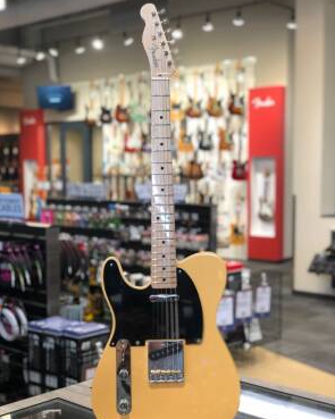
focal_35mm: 55
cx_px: 168
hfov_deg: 27.6
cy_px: 223
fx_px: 682
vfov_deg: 34.1
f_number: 2.4
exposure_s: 1/40
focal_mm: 6
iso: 100
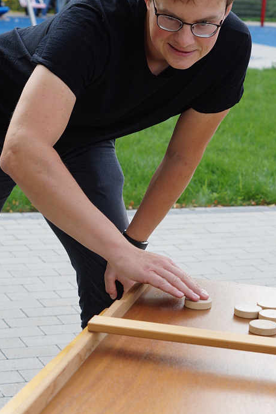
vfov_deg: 21.2
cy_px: 166
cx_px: 137
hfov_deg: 14.2
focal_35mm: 96
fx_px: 1106
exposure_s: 1/100
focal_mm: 50
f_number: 5
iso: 100
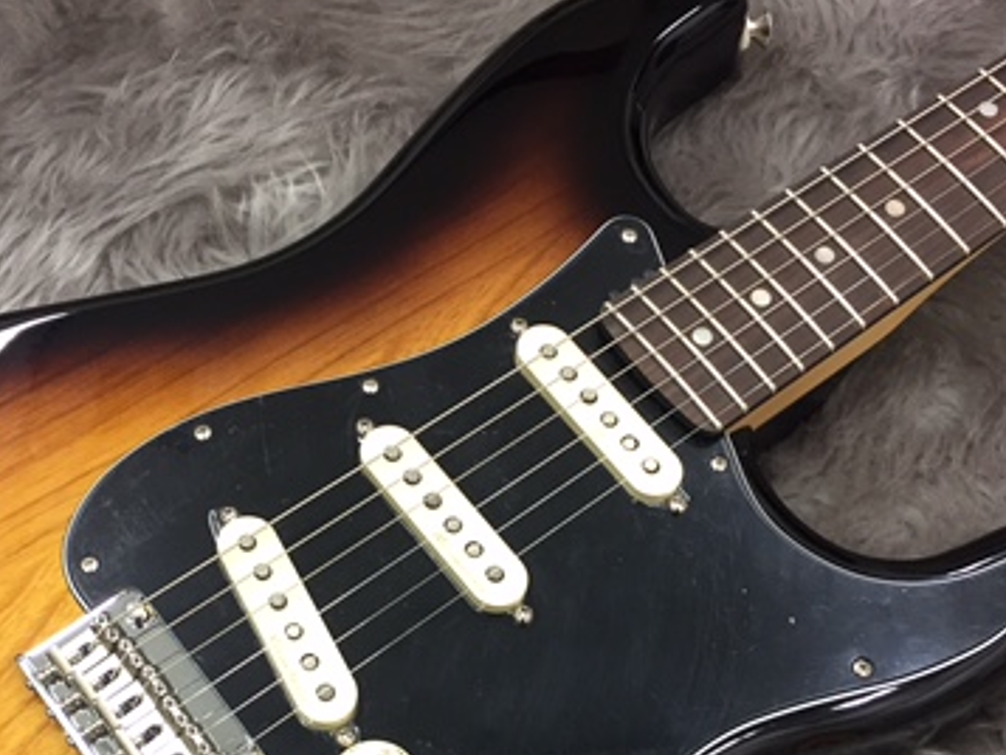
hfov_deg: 36.7
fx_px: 1512
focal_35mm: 52
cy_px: 656
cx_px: 423
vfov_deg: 27.2
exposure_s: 1/30
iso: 80
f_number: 2.2
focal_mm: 4.15
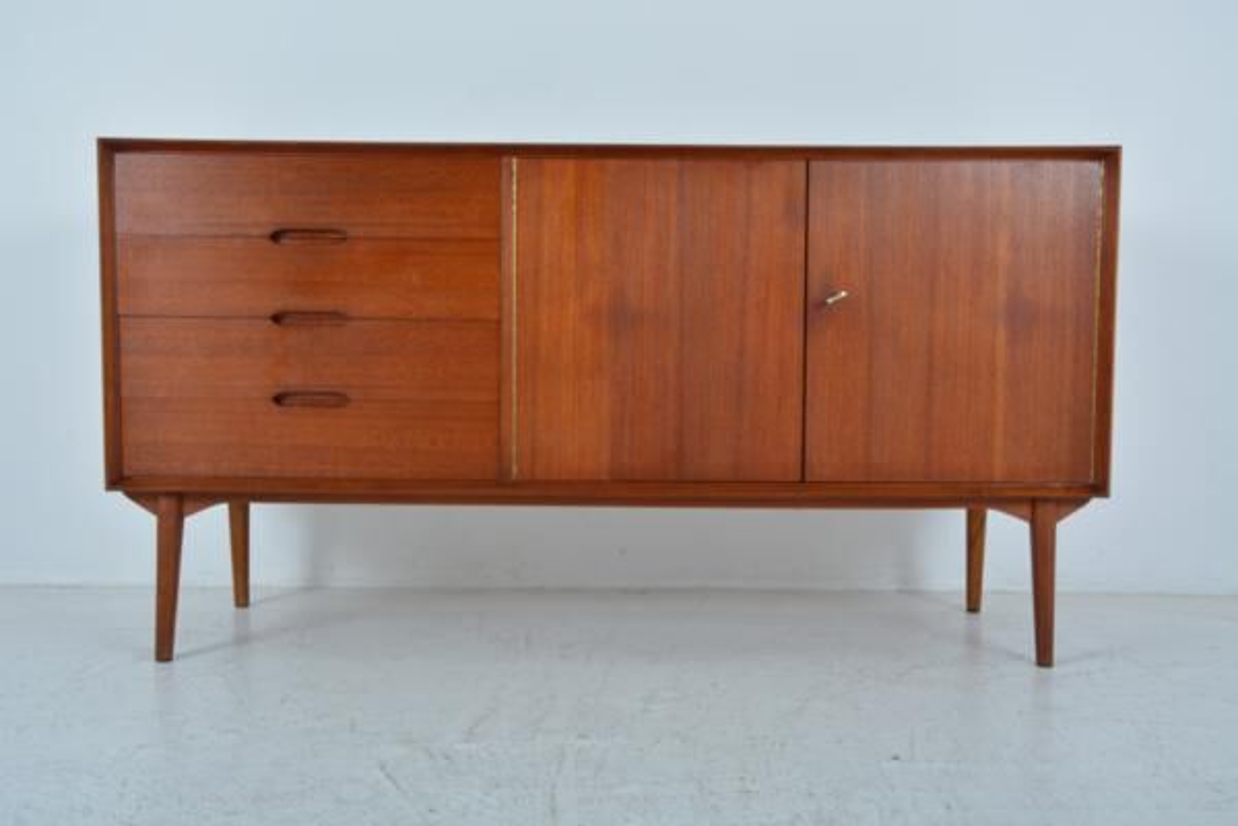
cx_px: 619
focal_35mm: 38
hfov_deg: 51.3
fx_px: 1289
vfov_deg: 35.5
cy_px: 413
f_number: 10
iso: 320
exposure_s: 1/160
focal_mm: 25
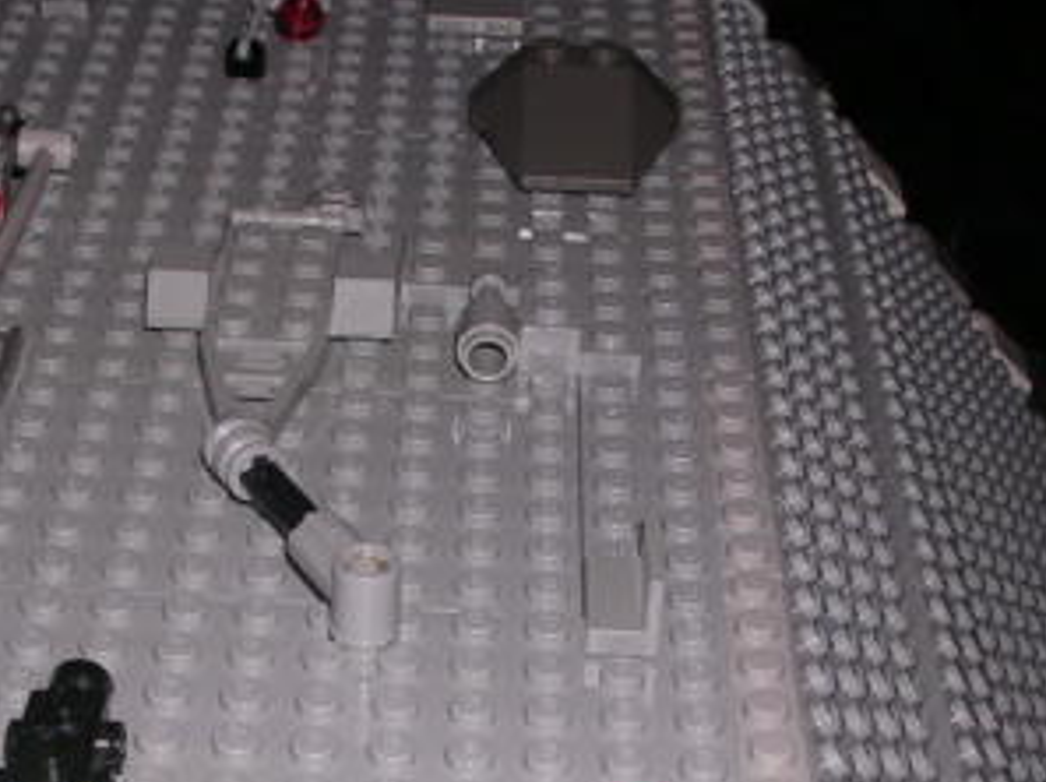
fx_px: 2475
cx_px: 331
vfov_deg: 17.8
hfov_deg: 23.7
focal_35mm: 82
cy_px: 641
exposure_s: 1/60.1
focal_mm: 5.8
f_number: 5.6
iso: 100
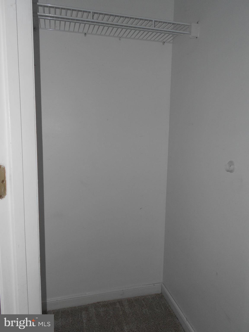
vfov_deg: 67.3
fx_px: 249
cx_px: 124
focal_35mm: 26
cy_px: 166
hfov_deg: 53.1
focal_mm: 4.6
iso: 80
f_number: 3.2
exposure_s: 1/25
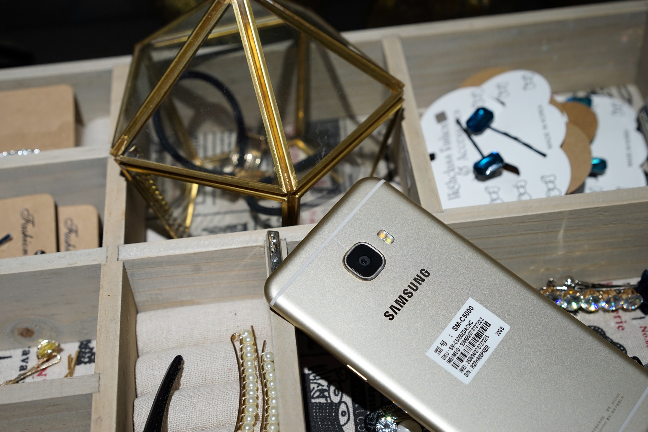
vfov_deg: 24.6
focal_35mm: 55
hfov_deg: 36.2
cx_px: 324
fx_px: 990
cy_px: 216
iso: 800
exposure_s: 1/125
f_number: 5.6
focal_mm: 55
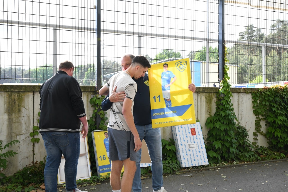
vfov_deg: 35.0
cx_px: 144
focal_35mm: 38
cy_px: 96
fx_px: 304
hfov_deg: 50.7
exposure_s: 1/800
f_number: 8
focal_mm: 38
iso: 2000
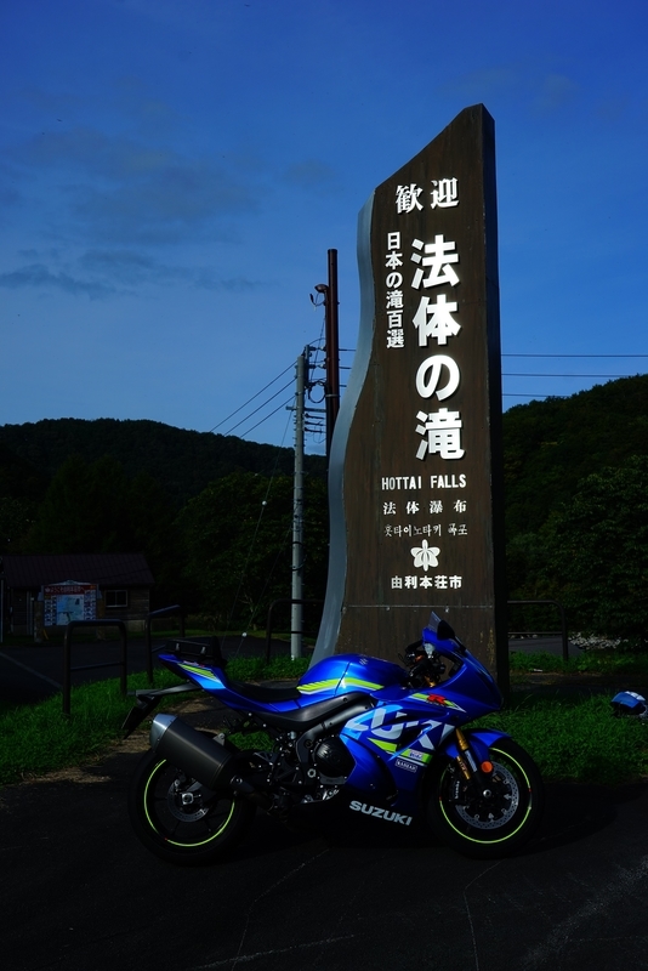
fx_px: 1025
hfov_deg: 35.1
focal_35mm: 38
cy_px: 486
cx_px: 324
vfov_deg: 50.7
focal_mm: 38
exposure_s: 1/1000
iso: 100
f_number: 8
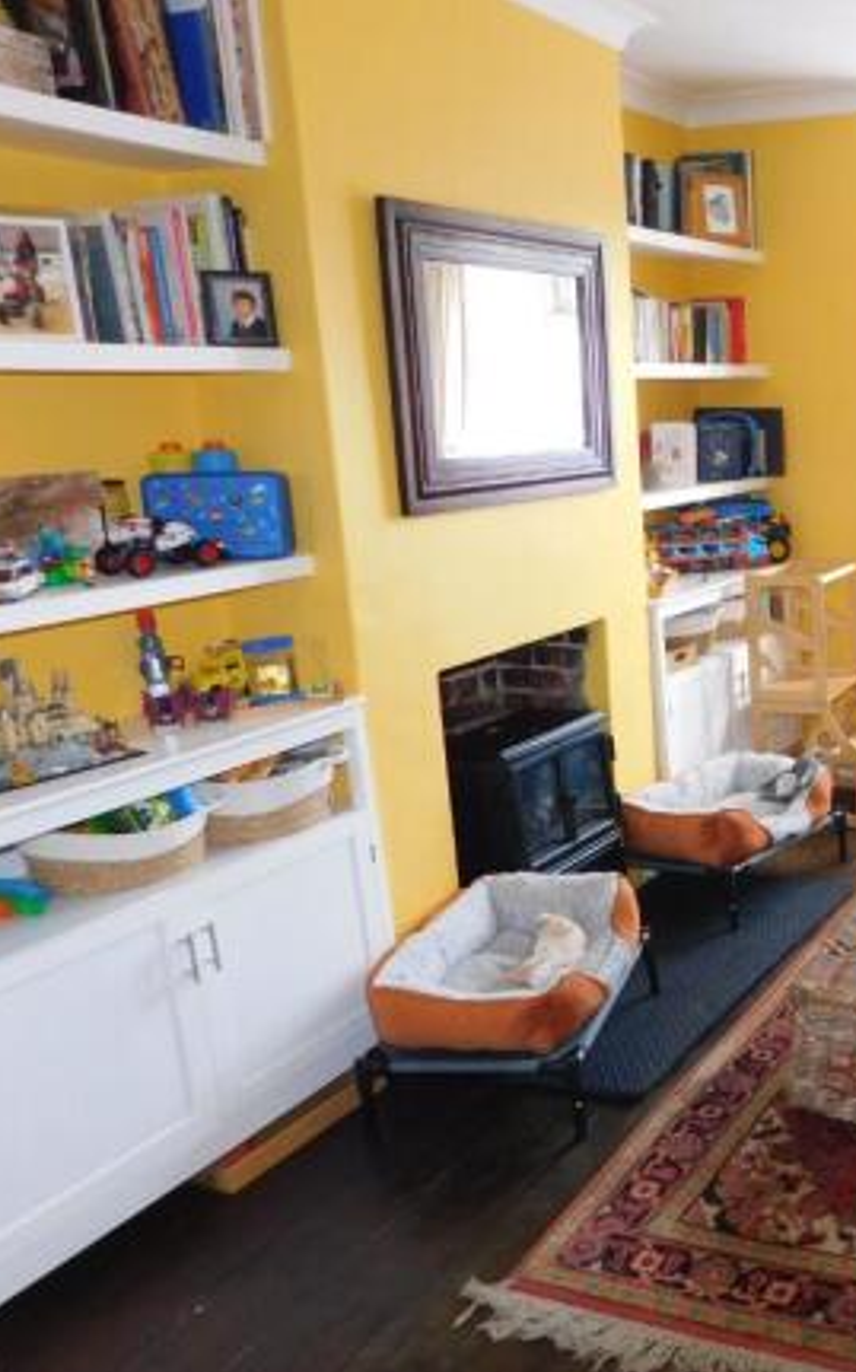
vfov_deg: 58.2
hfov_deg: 33.8
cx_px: 915
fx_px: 1233
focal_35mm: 33
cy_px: 692
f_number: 3
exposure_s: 1/30
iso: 140
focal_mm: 4
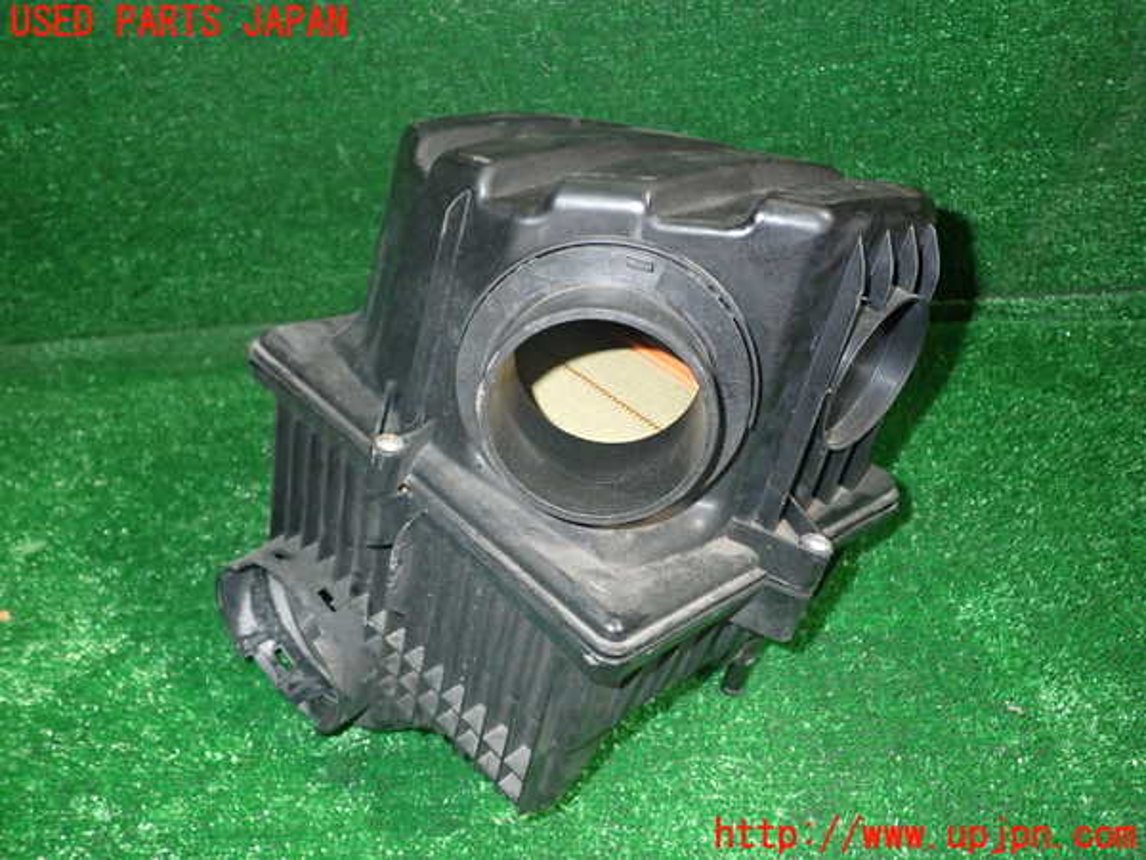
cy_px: 430
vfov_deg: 46.8
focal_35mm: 30
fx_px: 993
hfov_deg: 60.0
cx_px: 573
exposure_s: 1/30
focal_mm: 5.4
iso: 500
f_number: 6.3
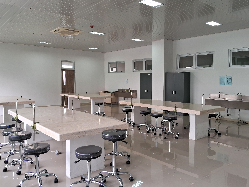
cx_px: 123
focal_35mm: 29
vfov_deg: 48.2
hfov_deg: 61.7
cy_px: 93
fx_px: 209
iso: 100
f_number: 1.8
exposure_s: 1/50
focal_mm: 3.98
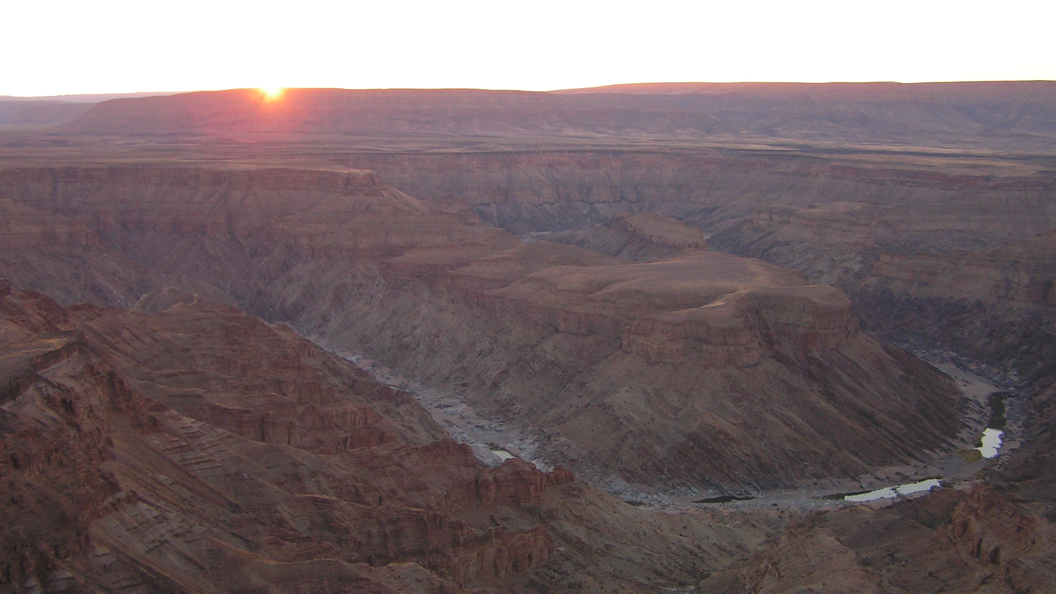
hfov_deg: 48.4
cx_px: 527
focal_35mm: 42
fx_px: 1176
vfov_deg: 28.3
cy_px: 296
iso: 50
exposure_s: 1/50
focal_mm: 6.3
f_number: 2.8
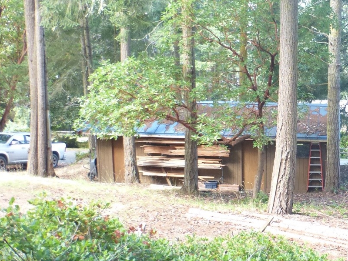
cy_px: 150
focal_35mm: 48
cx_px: 264
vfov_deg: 30.2
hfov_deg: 38.6
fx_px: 483
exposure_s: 1/60
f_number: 3.3
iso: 320
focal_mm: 4.3
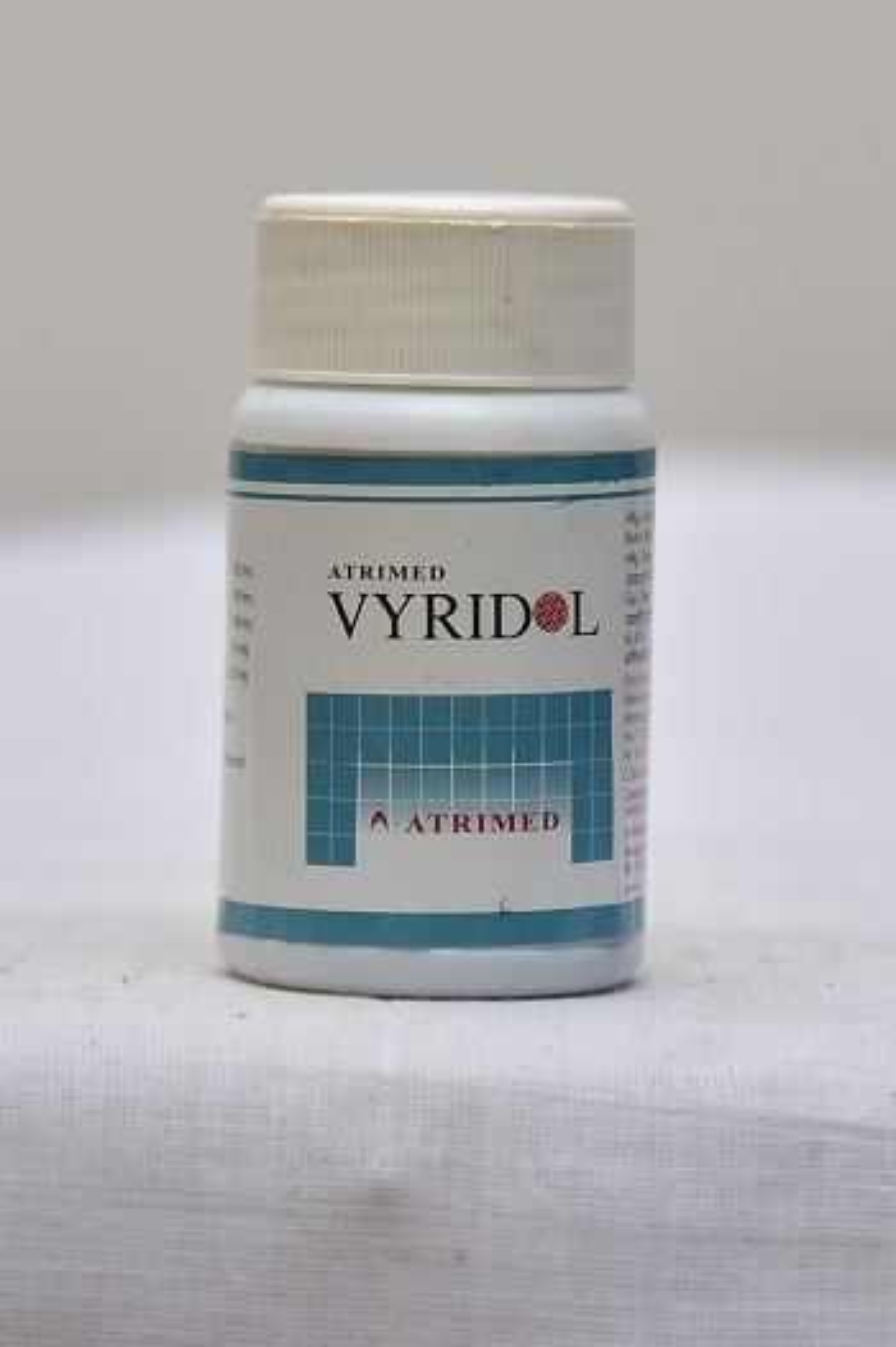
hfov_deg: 13.0
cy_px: 674
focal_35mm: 105
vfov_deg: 19.5
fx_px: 3925
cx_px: 448
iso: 1600
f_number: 4.5
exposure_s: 1/125
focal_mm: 105
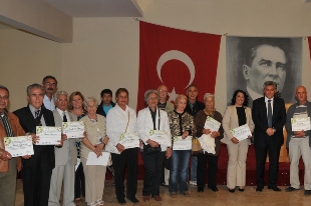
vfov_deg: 34.1
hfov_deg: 48.6
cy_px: 112
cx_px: 212
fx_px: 337
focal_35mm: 39
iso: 200
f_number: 5
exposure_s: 1/60
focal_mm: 18
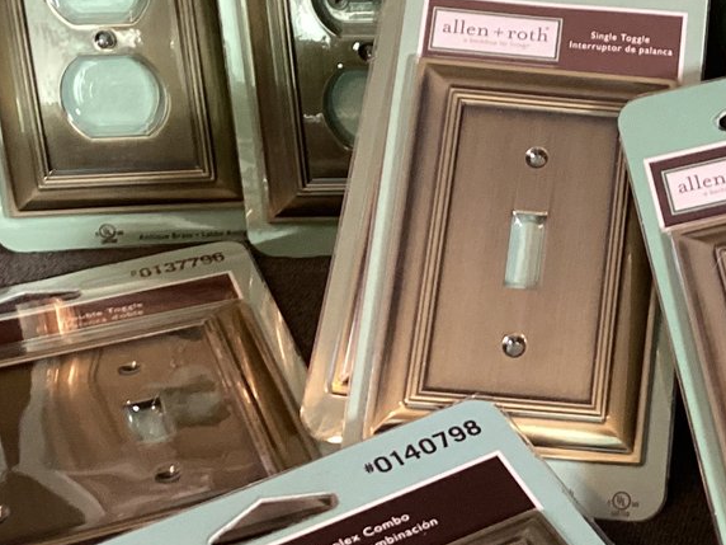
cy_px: 330
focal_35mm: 82
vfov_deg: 18.0
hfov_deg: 22.5
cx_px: 795
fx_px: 1720
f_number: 2.4
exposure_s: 1/60
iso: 200
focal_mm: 3.3
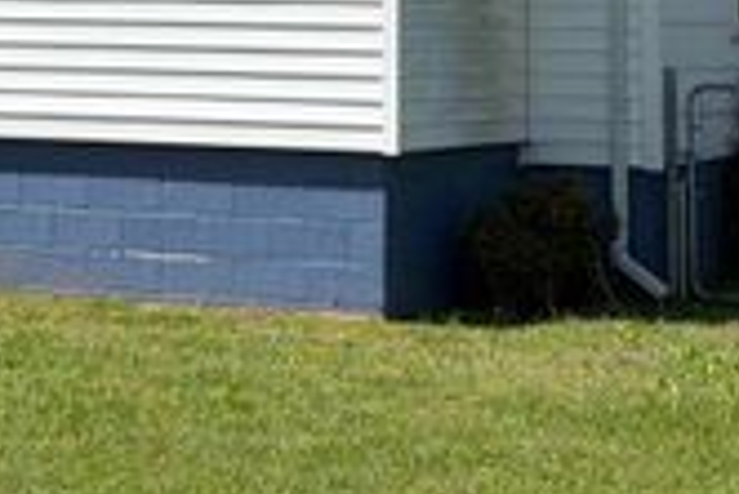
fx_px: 3082
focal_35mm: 150
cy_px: -283
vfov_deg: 8.9
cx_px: 27
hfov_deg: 13.5
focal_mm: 6.76
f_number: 1.78
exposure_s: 1/13333
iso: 80
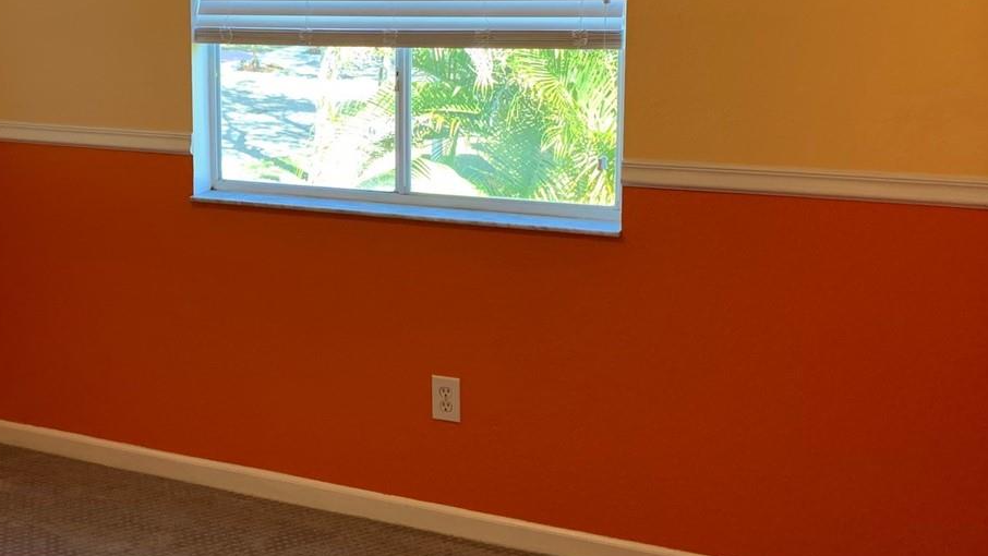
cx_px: 209
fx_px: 1310
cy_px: 125
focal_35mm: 50
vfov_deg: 23.7
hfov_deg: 39.8
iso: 100
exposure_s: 1/108
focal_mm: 4.25
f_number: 1.8
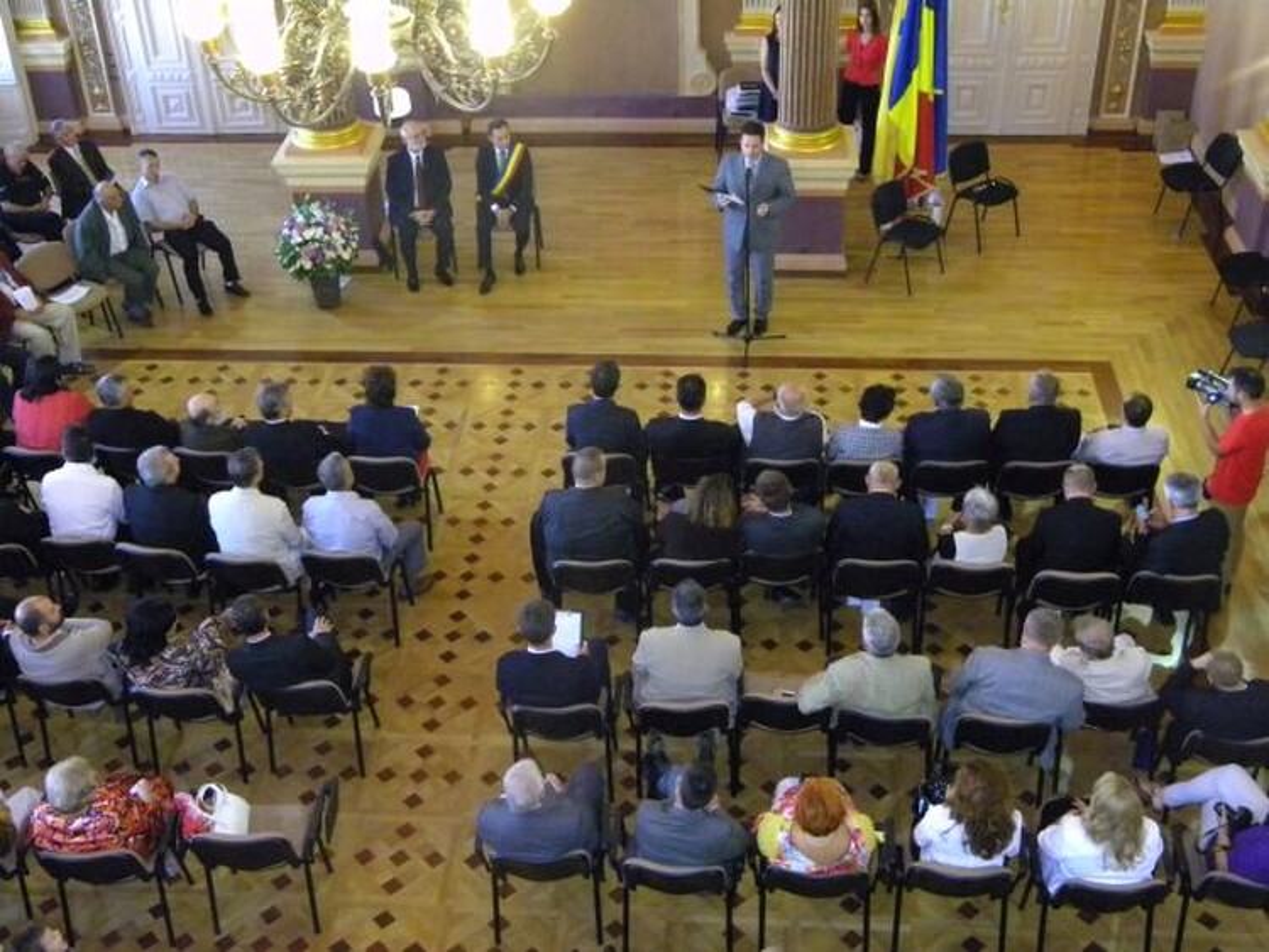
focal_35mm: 41
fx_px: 1504
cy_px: 476
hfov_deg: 45.8
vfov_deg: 35.2
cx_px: 634
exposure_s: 1/30
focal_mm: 7.3
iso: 800
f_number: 3.8
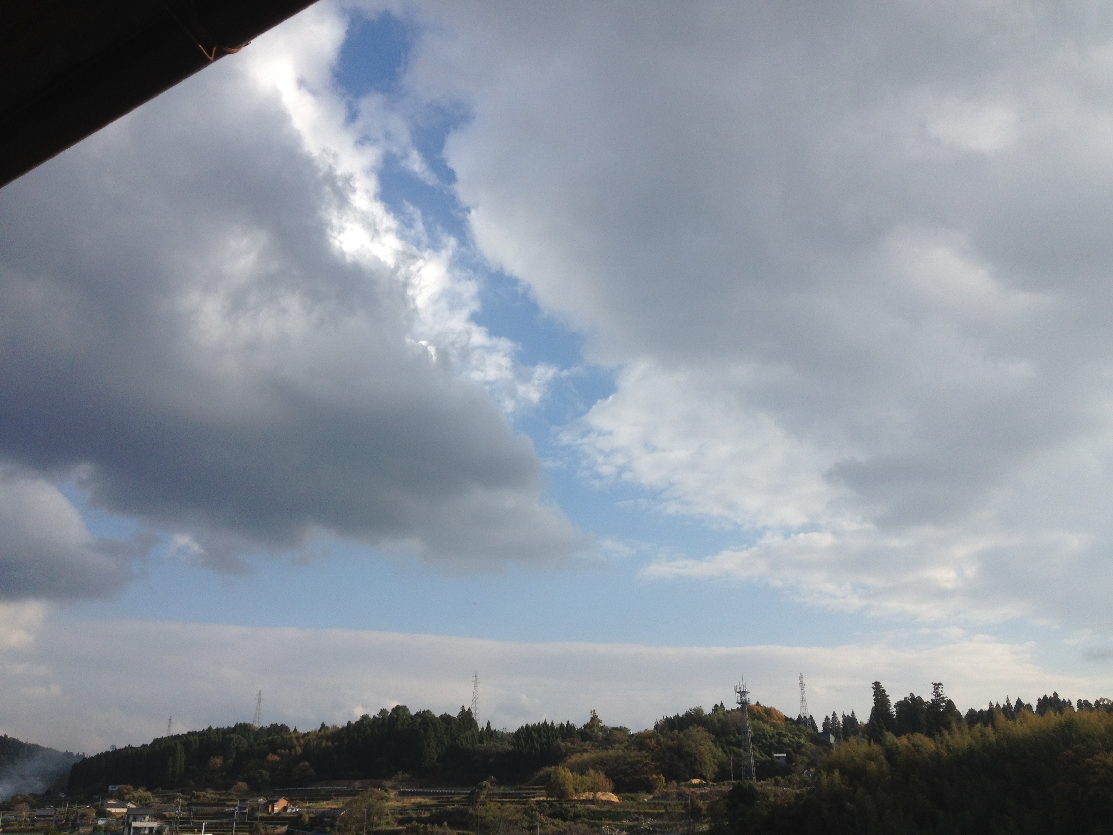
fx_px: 1125
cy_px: 418
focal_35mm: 35
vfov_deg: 40.7
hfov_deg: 52.6
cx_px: 556
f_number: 2.4
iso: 64
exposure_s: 1/2045
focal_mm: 4.28
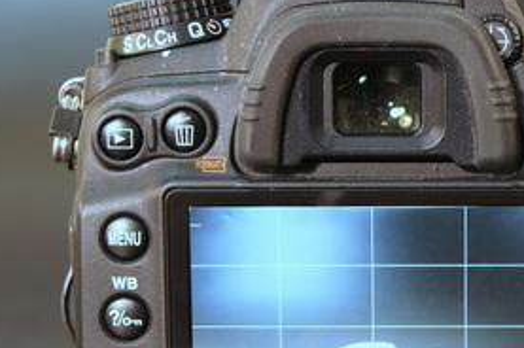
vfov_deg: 9.4
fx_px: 2121
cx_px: 449
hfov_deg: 14.0
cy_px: 297
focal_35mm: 146
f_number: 9
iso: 100
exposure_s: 1/2.5
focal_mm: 55
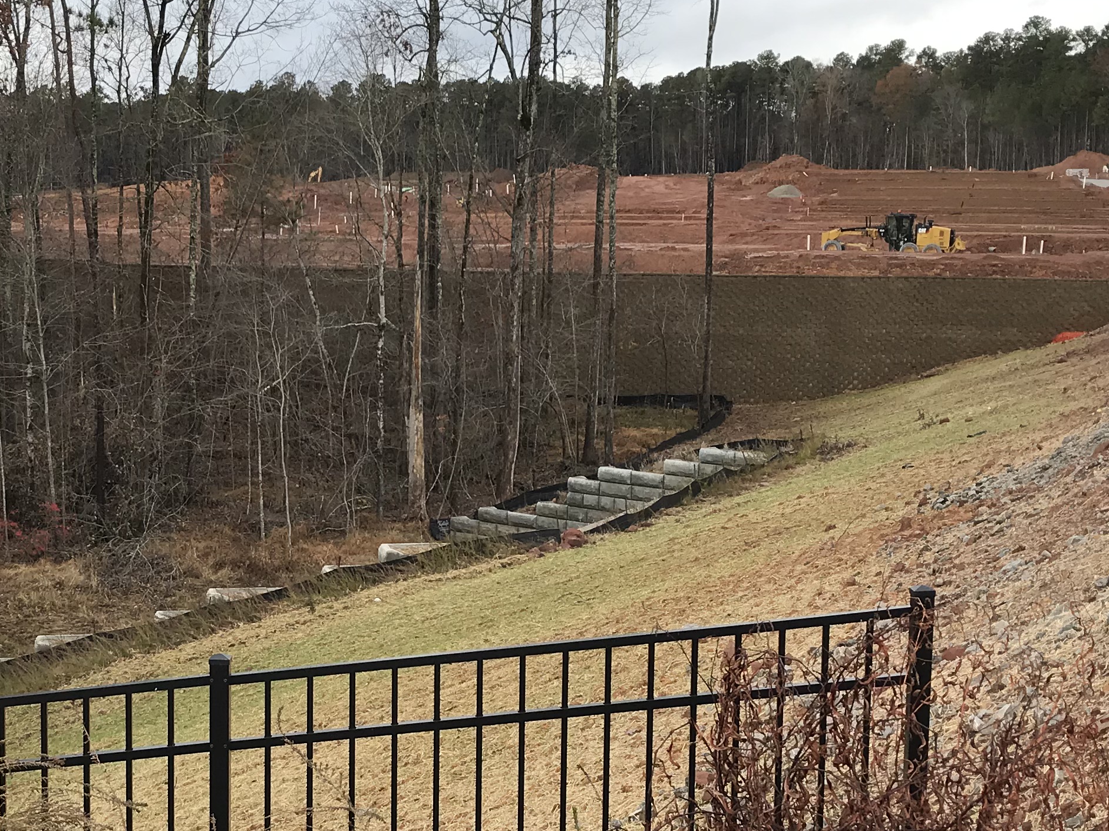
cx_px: 377
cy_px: 507
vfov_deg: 24.4
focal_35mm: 60
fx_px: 1922
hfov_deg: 31.9
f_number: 1.8
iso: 20
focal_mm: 3.99
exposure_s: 1/560
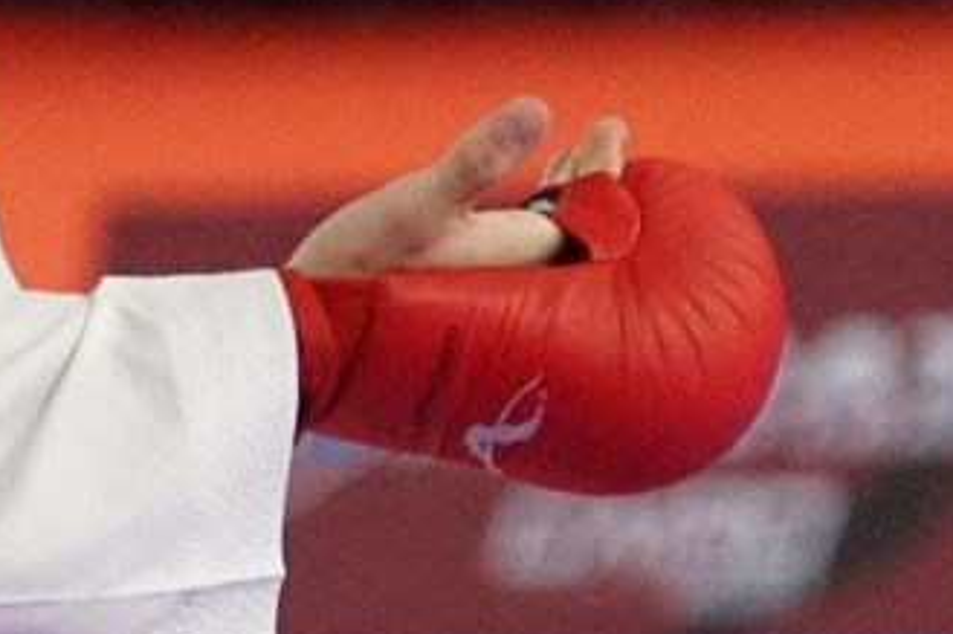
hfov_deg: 1.9
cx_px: -669
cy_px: -527
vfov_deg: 1.2
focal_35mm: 1109
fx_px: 29335
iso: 3200
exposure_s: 1/2000
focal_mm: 135
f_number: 2.8
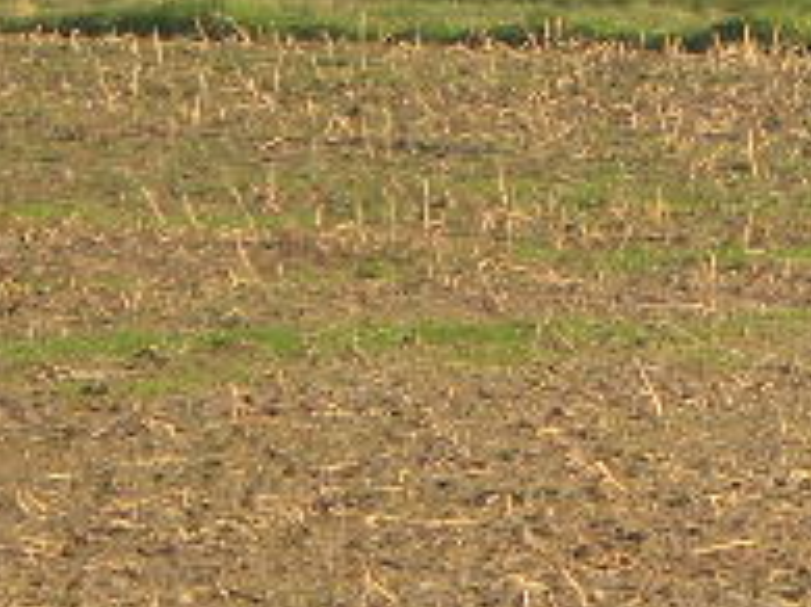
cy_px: 183
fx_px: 14048
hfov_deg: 3.3
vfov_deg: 2.5
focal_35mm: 600
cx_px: 1647
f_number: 5.9
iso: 64
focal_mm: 18.9
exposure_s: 1/124
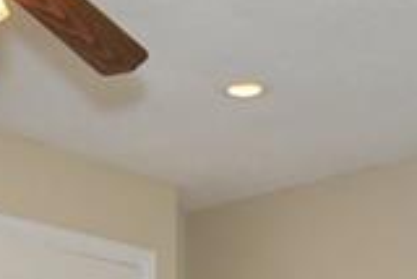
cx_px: 149
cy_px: 521
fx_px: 1113
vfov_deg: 12.8
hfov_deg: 21.2
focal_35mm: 96
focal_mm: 15
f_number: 10
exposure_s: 1/160
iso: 1600
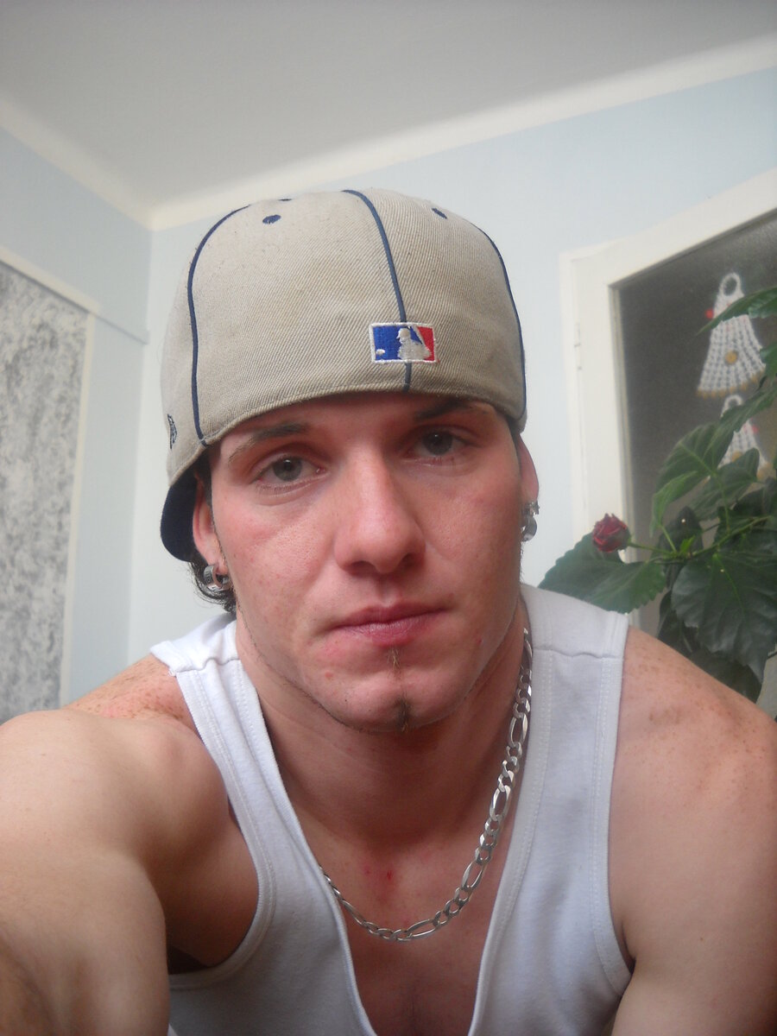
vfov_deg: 45.8
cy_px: 518
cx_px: 388
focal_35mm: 41
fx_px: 1227
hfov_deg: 35.1
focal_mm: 6.72
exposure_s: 1/60
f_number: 3.1
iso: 147
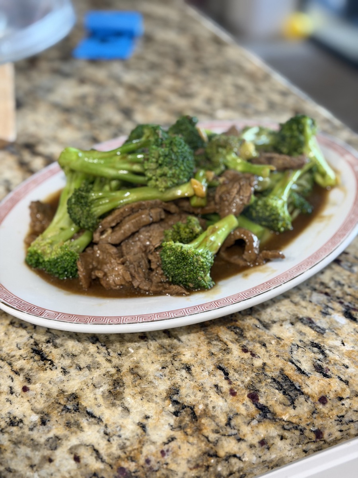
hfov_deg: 30.3
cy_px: 239
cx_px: 179
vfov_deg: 39.7
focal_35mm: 48
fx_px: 662
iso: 250
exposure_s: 1/40
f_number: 1.78
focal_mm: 6.76
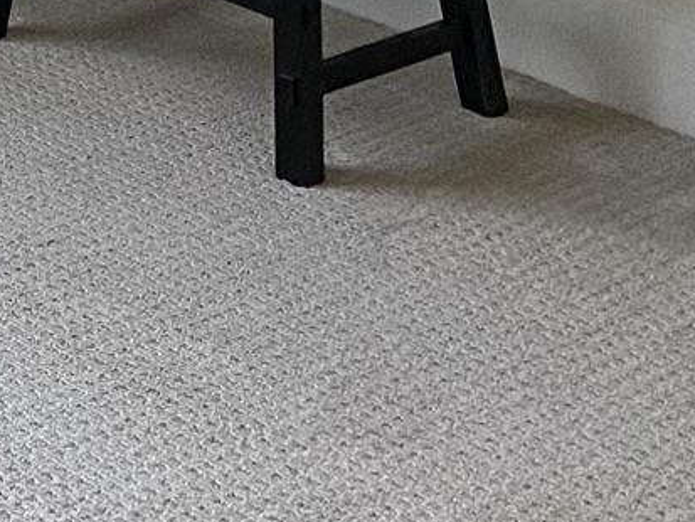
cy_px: -719
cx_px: -853
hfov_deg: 12.6
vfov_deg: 10.1
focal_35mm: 129
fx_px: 2591
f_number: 1.8
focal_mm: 4.25
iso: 125
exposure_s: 1/60
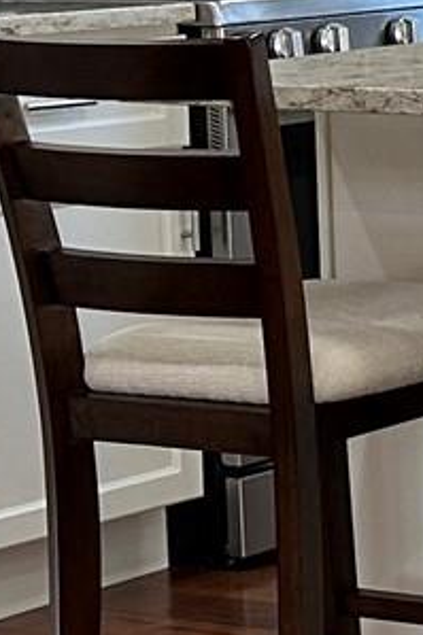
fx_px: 3017
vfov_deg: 11.9
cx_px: 1641
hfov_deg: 6.6
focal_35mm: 171
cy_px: -21
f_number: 1.78
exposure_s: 1/120
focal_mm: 6.86
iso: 125
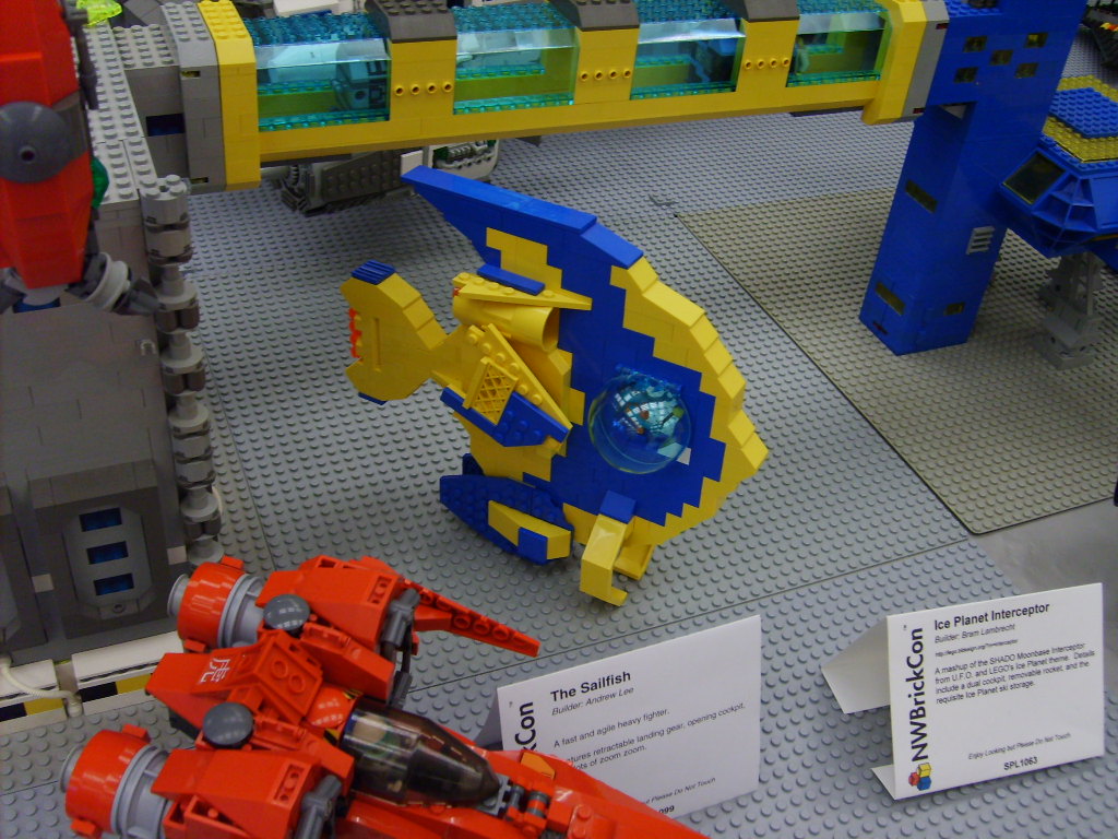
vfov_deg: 40.7
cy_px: 420
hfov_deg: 52.6
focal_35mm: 35
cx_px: 559
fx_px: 1130
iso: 100
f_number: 2.8
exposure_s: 1/30
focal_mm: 5.8
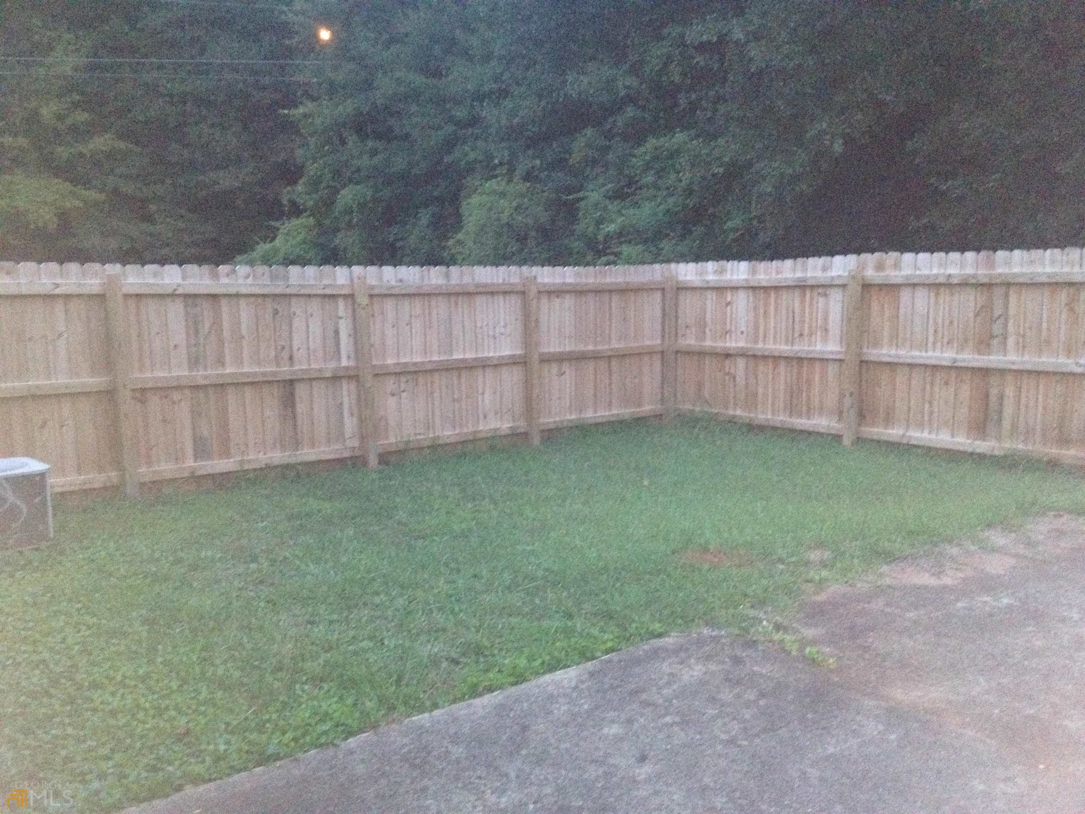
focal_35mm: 35
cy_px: 407
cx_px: 542
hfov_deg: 52.6
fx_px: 1097
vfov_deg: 40.7
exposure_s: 1/16
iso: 640
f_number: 2.4
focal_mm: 4.28
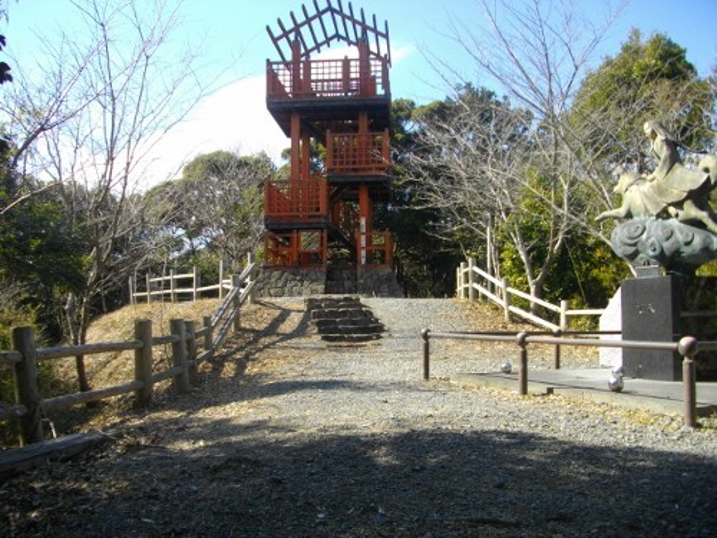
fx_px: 663
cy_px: 269
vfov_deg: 44.2
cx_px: 358
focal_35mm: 32
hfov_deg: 56.8
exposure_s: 1/640
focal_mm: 5.7
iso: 100
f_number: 2.9
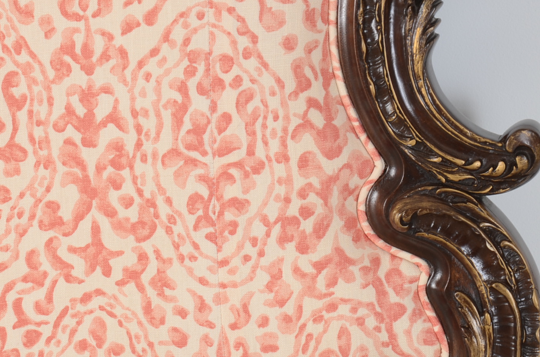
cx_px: 221
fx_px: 3173
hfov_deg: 9.7
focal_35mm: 212
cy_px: 288
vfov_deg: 6.4
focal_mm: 80
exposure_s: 1/80
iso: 100
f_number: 11
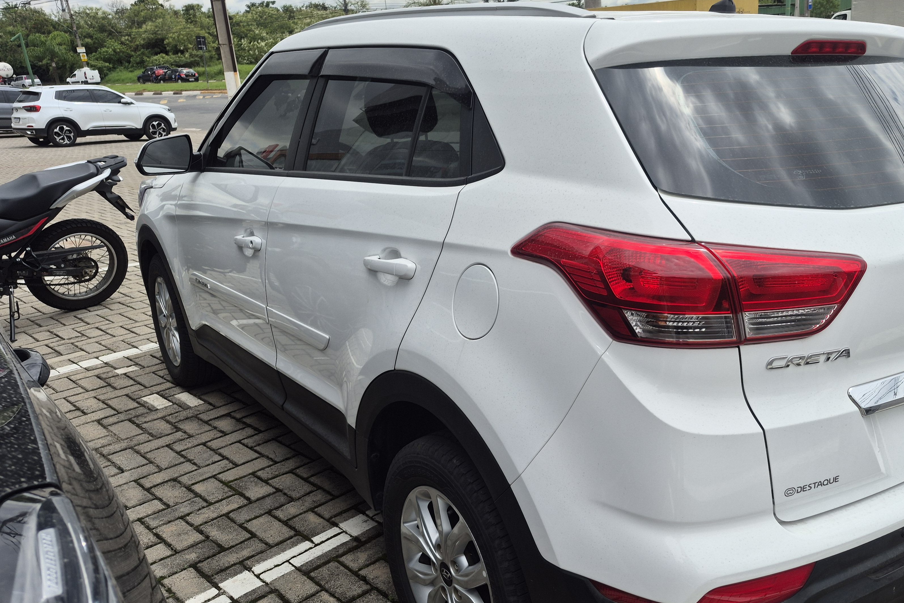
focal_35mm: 30
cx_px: 562
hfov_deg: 61.1
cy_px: 322
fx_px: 753
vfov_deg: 43.6
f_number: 1.8
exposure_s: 1/1932
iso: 25
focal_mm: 5.4
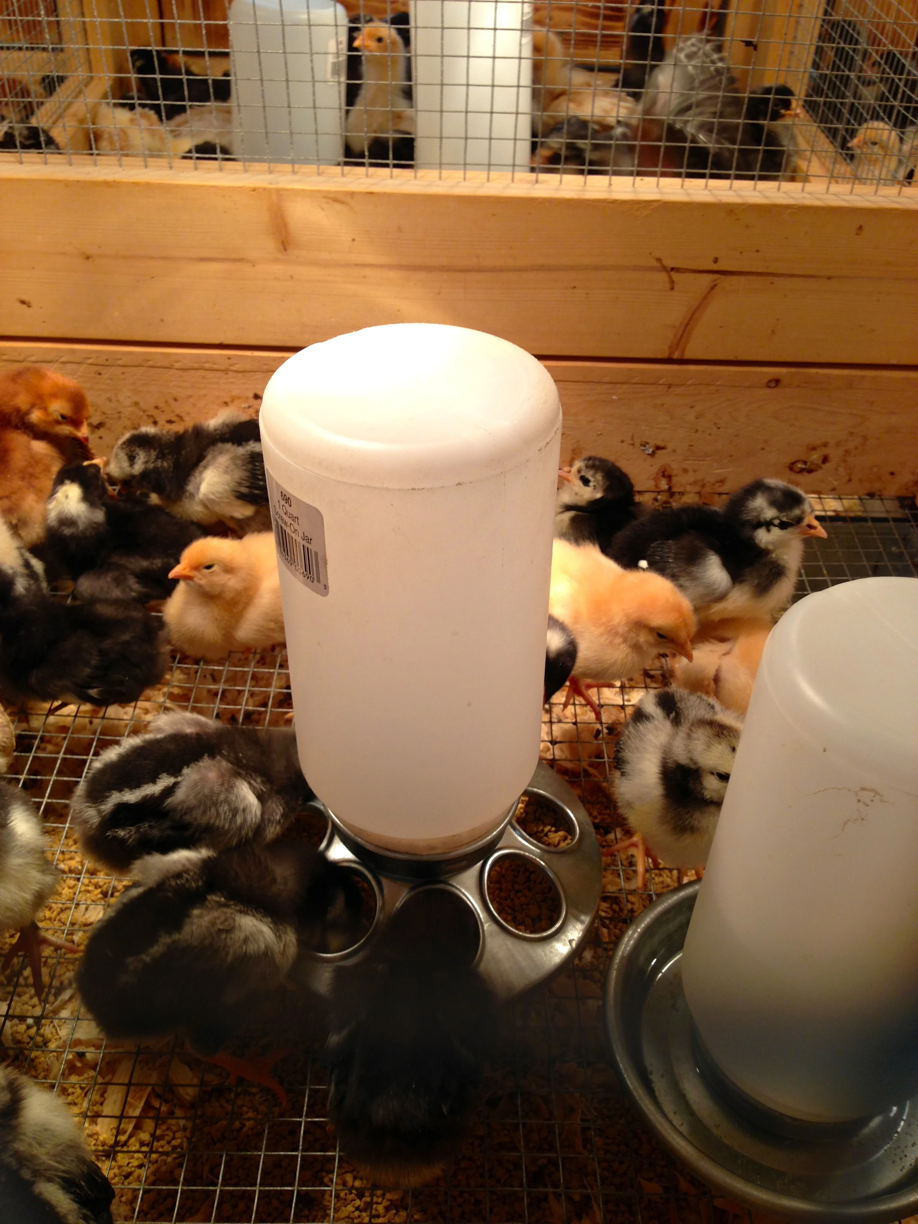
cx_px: 459
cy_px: 612
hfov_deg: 42.9
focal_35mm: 33
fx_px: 1167
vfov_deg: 55.4
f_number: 2.4
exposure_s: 1/30
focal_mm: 4.13
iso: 50
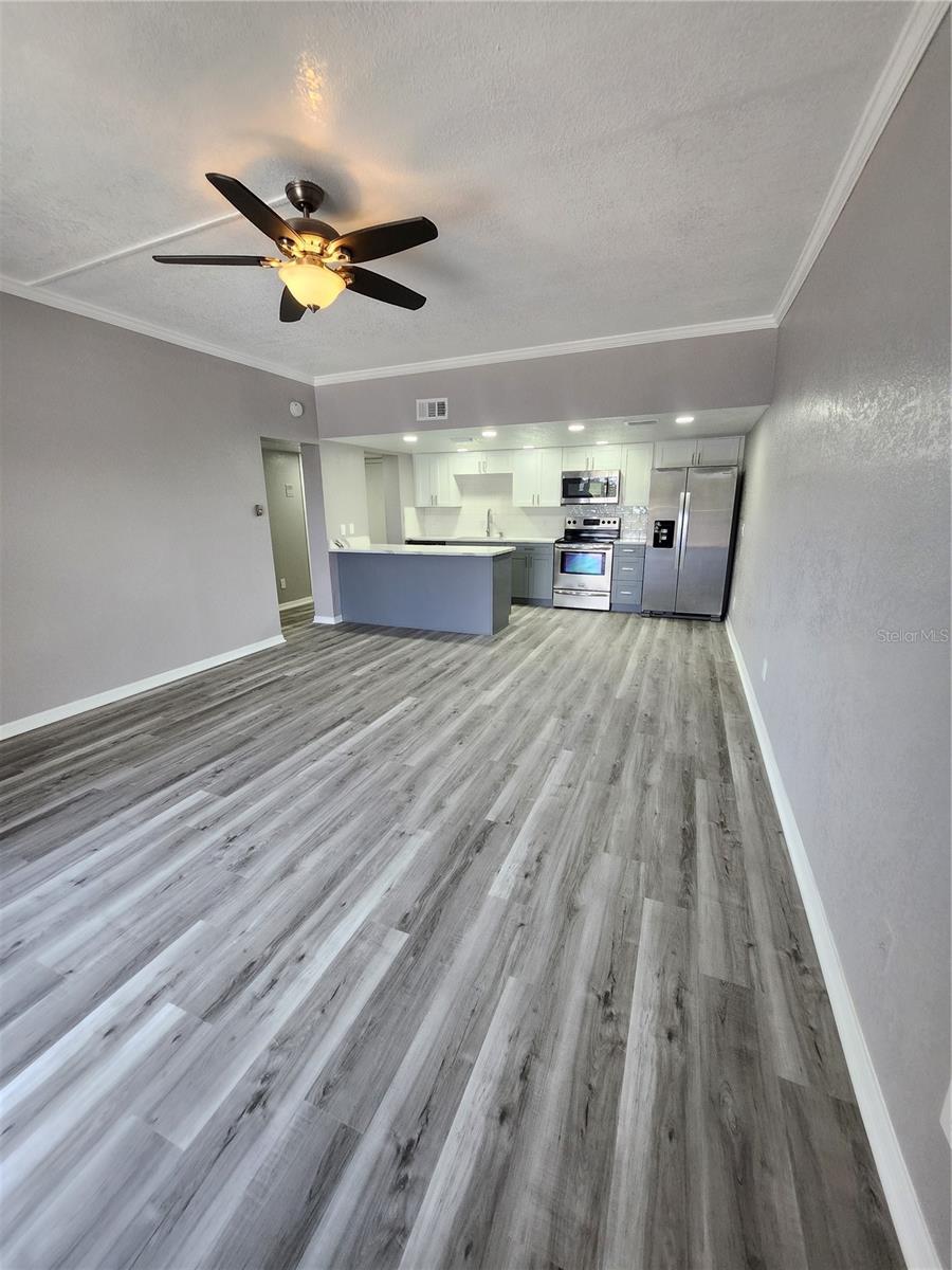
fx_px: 477
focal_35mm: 13
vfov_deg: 106.2
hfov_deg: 89.9
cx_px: 476
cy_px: 635
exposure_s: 1/60
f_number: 2.2
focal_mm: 1.74
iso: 160
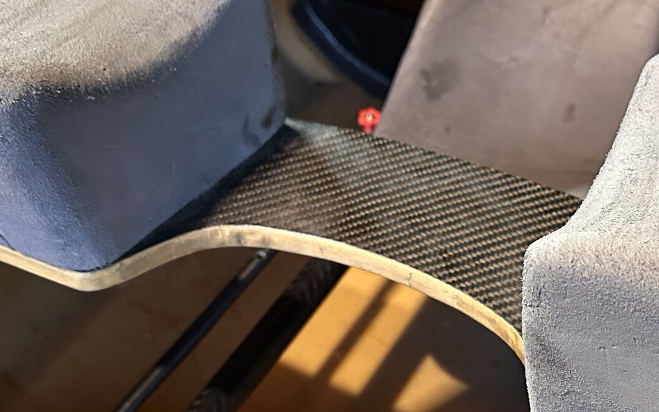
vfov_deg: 20.8
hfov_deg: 33.6
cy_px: 429
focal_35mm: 60
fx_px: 1077
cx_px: 465
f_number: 1.78
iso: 640
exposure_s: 1/60
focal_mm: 6.86
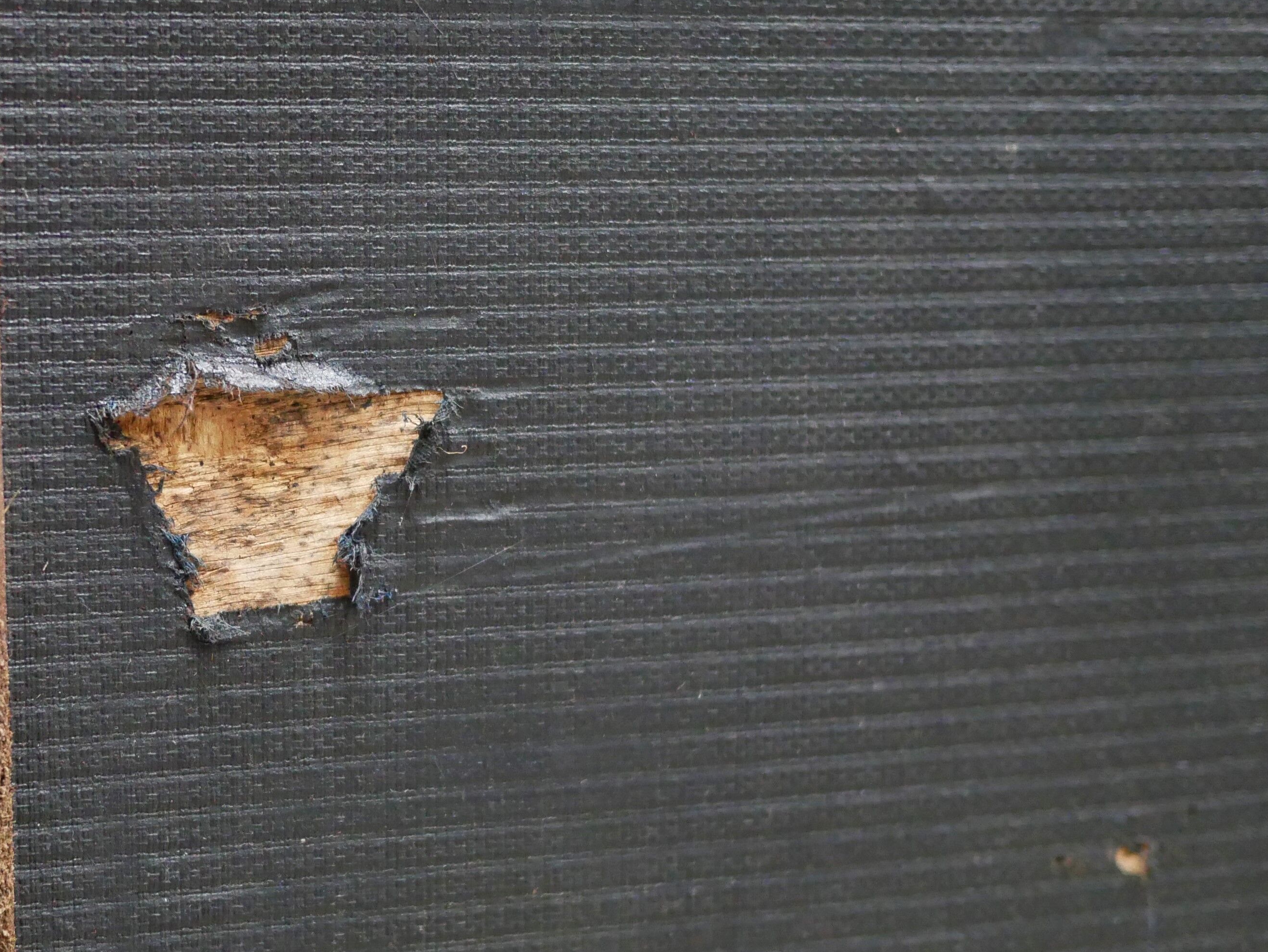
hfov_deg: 27.4
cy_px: 489
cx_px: 327
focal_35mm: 70
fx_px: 2565
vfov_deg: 21.0
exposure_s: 1/60
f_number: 1.7
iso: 2000
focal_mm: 20
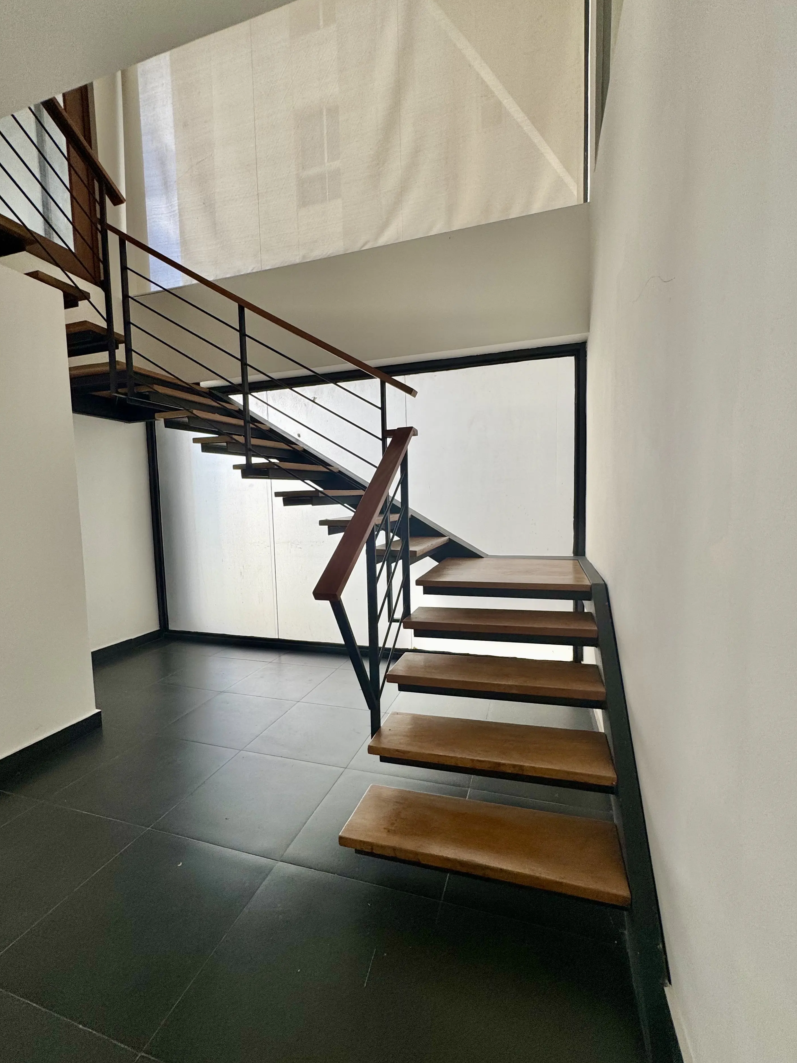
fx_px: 461
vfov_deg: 98.2
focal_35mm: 15
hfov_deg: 81.7
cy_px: 539
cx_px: 392
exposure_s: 1/99
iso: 50
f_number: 2.2
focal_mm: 2.22
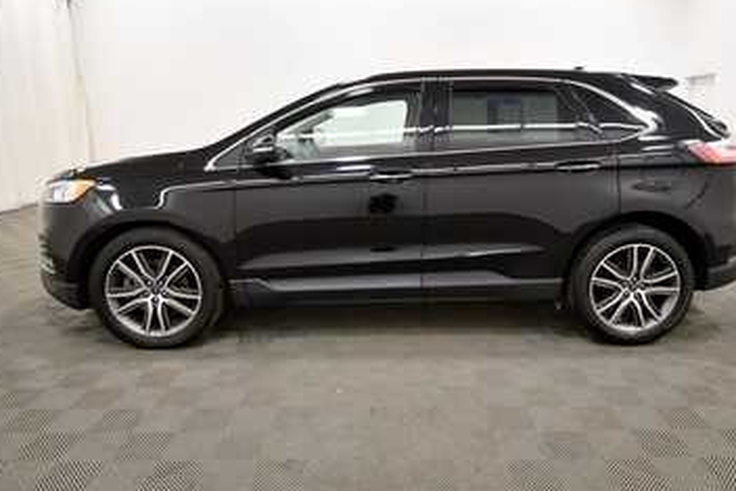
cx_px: 404
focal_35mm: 25
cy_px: 220
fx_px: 511
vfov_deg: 51.2
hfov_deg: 71.3
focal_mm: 15
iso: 1100
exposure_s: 1/125
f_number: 5
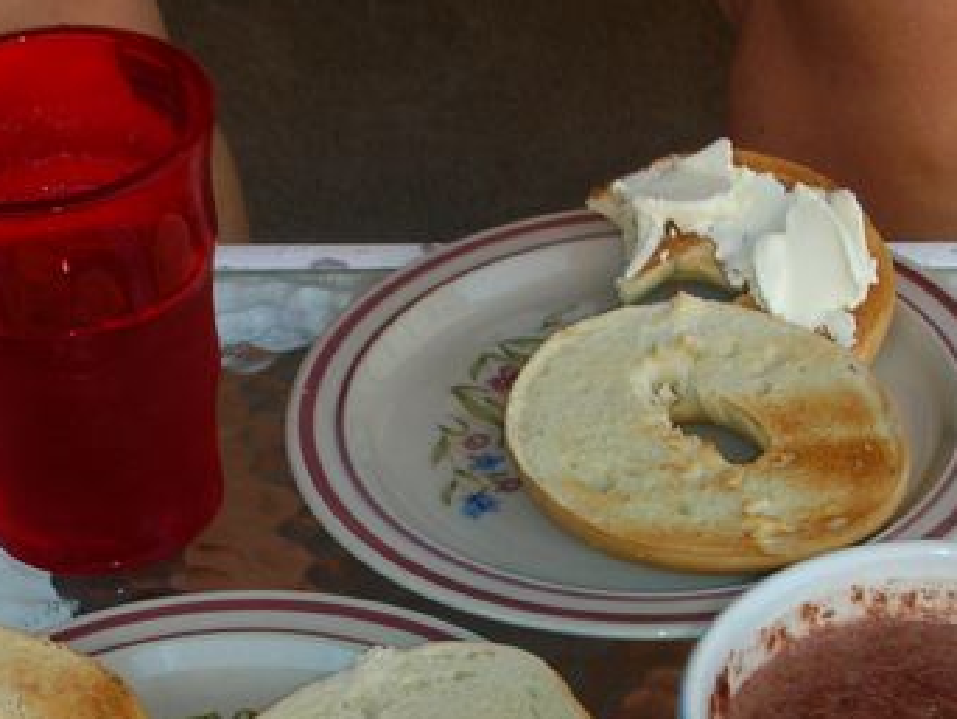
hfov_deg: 17.2
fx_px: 3154
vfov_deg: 12.9
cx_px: 383
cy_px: 649
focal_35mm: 114
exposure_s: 1/60.3
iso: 50
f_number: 4
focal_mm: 10.1
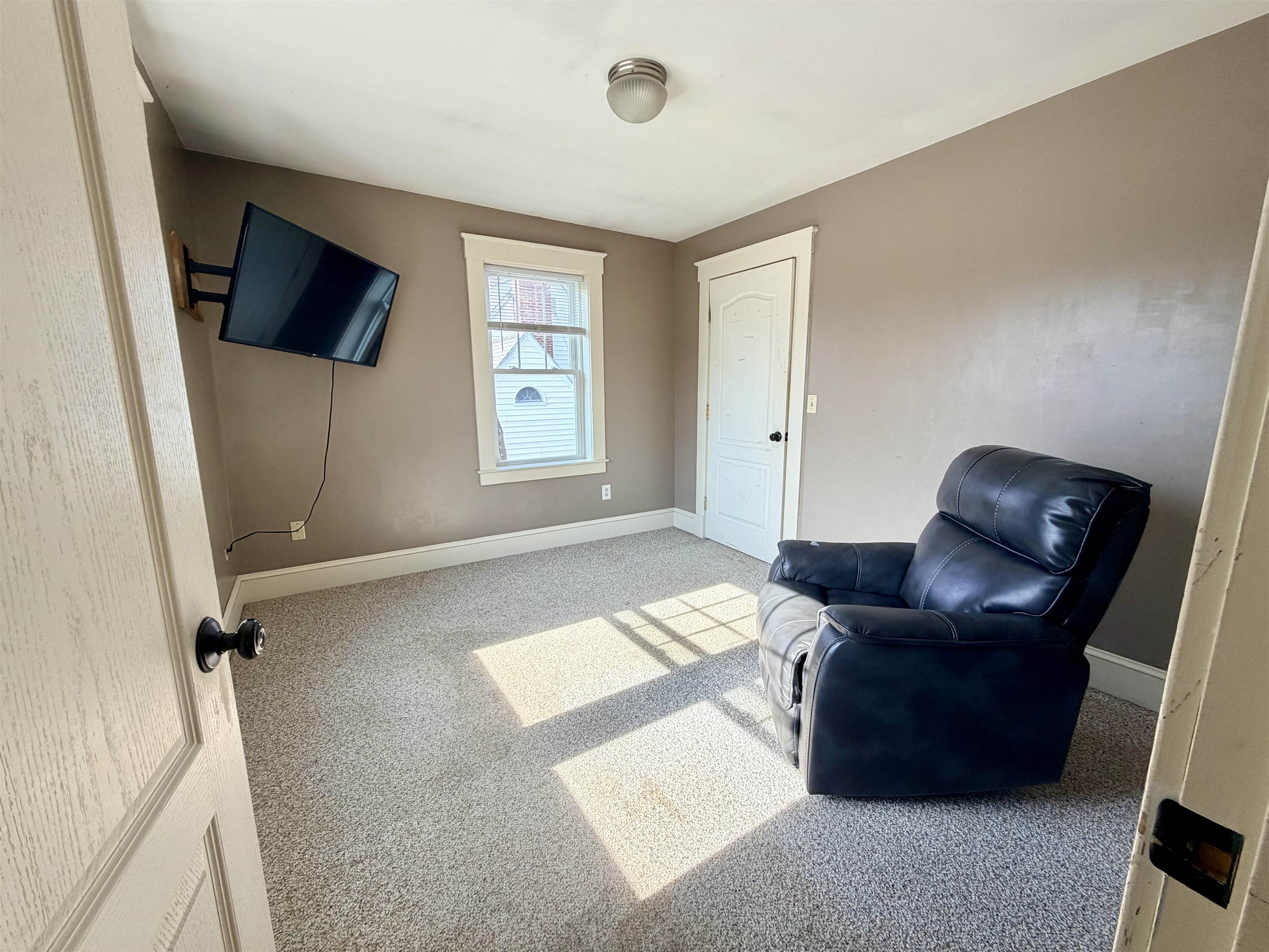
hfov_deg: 102.1
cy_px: 476
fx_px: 513
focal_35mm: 14
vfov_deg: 85.7
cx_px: 634
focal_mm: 2.22
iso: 64
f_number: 2.2
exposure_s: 1/121
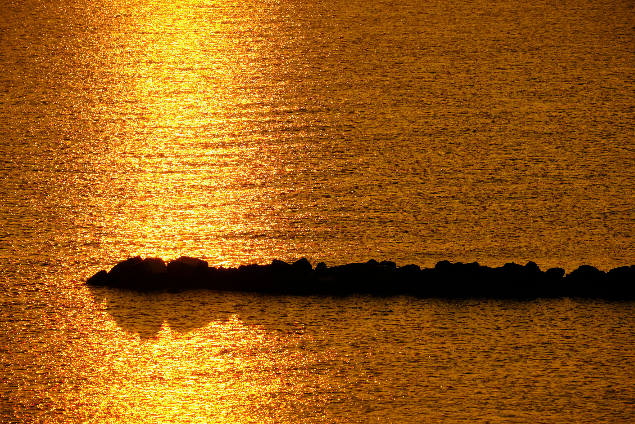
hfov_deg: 6.9
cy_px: 212
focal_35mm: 300
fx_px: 5291
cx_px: 318
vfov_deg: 4.6
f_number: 8
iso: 800
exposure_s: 1/2900
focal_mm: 200
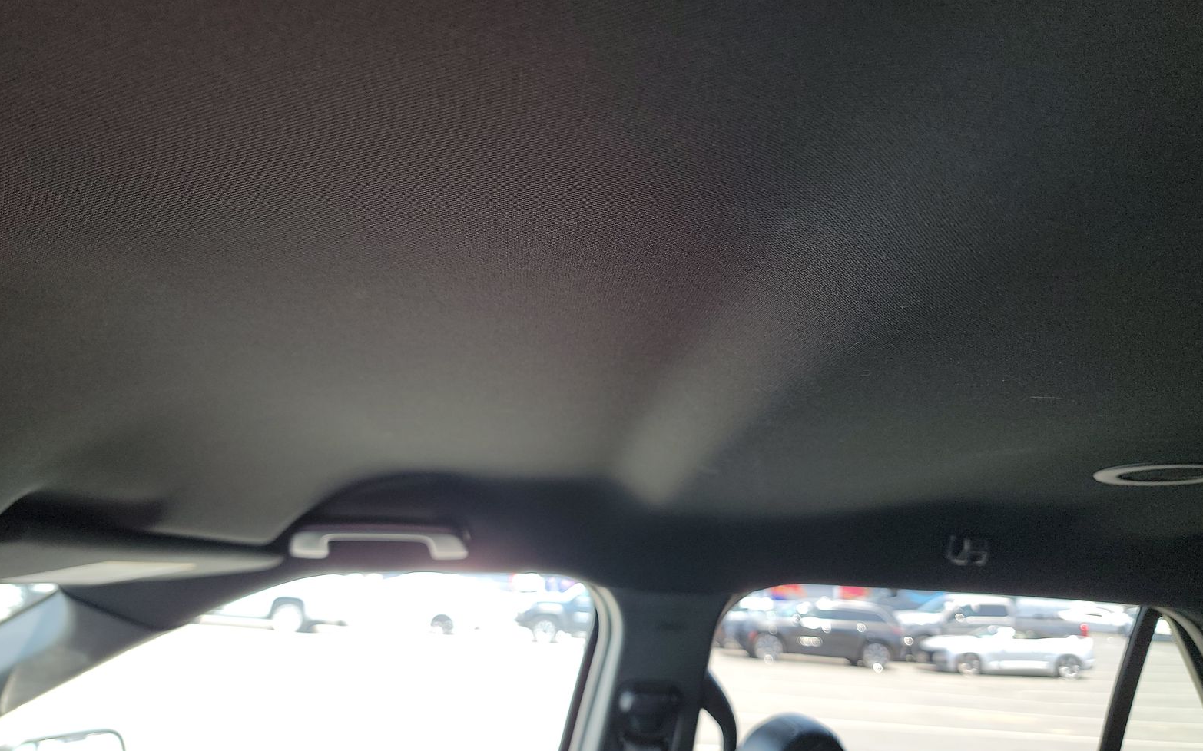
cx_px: 598
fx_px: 852
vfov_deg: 47.5
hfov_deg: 70.4
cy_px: 411
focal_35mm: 26
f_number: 1.8
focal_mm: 6.7
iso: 142
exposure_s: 1/59
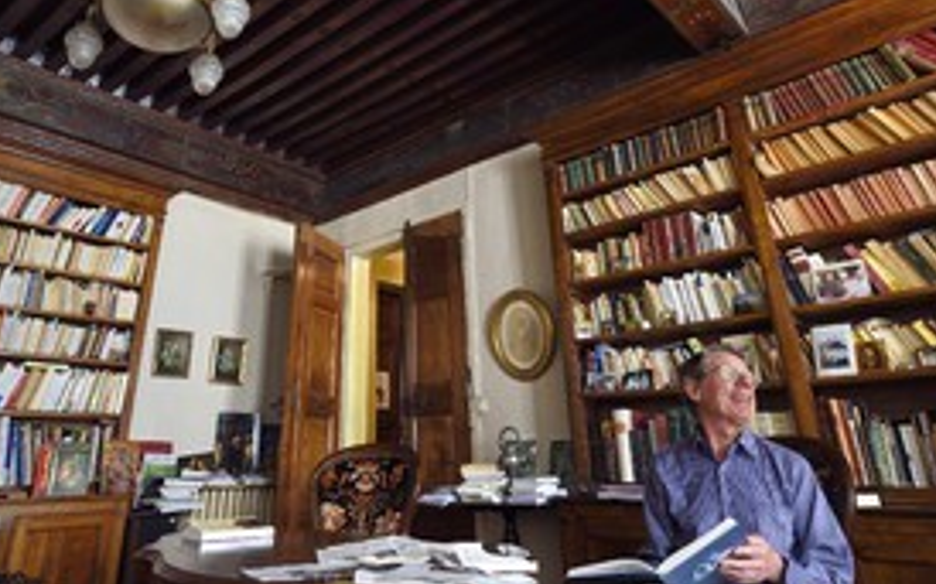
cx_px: 430
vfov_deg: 48.0
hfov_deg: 72.4
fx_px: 637
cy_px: 174
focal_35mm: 25
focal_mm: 16
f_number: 5.6
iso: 800
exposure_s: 1/15
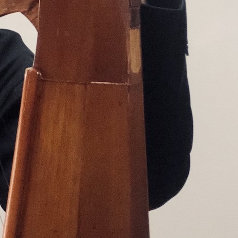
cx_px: -220
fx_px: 1532
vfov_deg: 8.8
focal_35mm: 197
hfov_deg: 8.5
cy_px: 1
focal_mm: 6.6
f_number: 2.8
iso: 250
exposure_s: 1/30
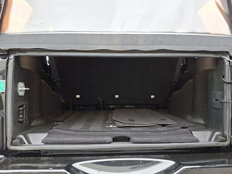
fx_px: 168
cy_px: 87
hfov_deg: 69.4
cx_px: 116
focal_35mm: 25
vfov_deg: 54.9
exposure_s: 1/100
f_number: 1.8
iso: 30
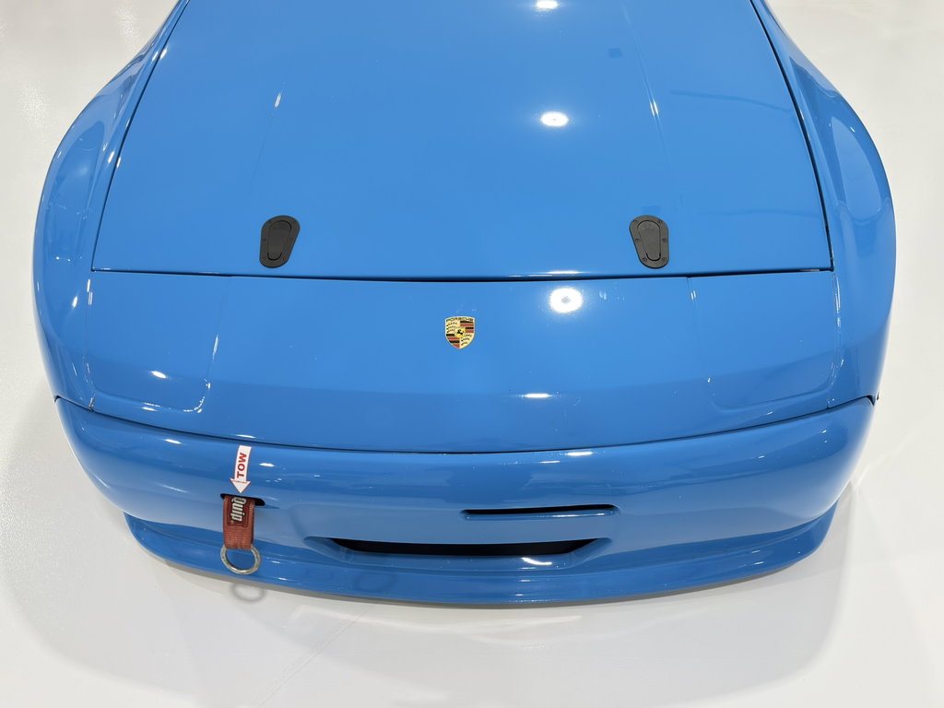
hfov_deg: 52.6
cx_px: 472
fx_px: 954
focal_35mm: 35
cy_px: 354
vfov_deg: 40.7
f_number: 1.78
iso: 160
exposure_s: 1/230
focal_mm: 6.76
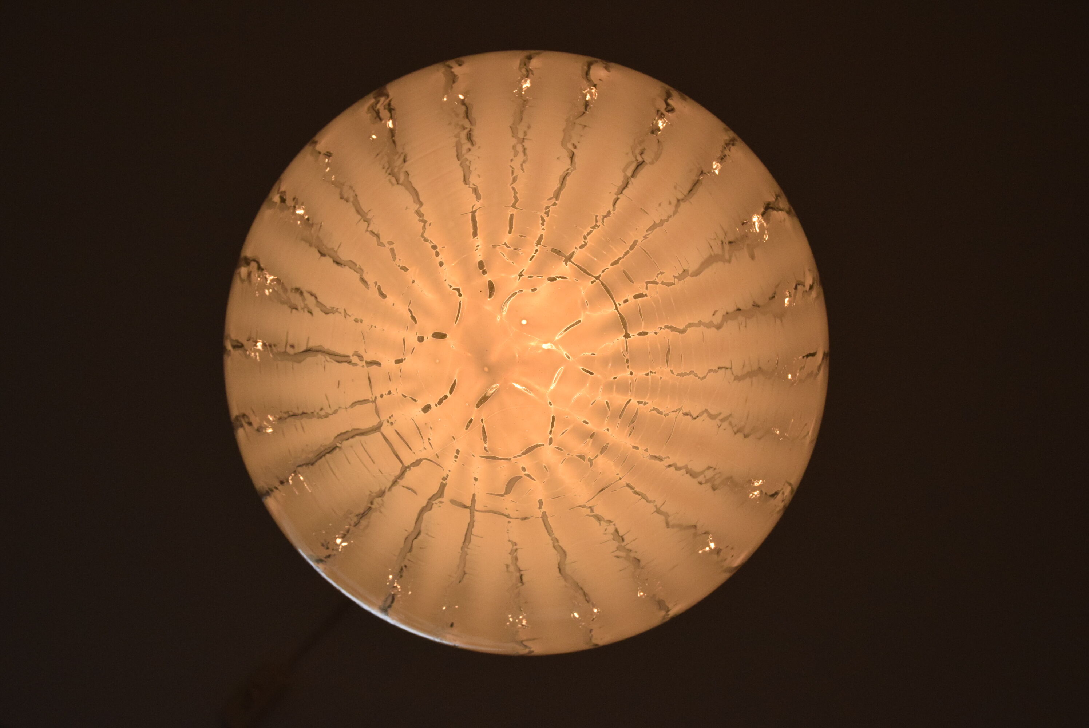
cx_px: 544
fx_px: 2497
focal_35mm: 82
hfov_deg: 24.6
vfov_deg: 16.6
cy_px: 364
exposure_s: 1/400
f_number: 10
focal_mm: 55
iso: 1600
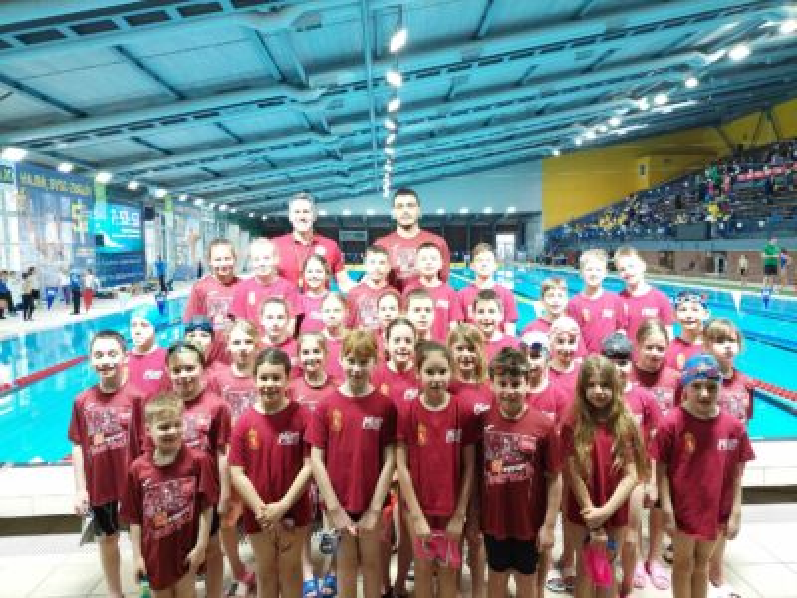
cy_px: 299
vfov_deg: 54.9
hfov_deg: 69.4
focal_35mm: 25
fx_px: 576
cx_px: 398
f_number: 1.8
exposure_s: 1/60
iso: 250
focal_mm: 5.23
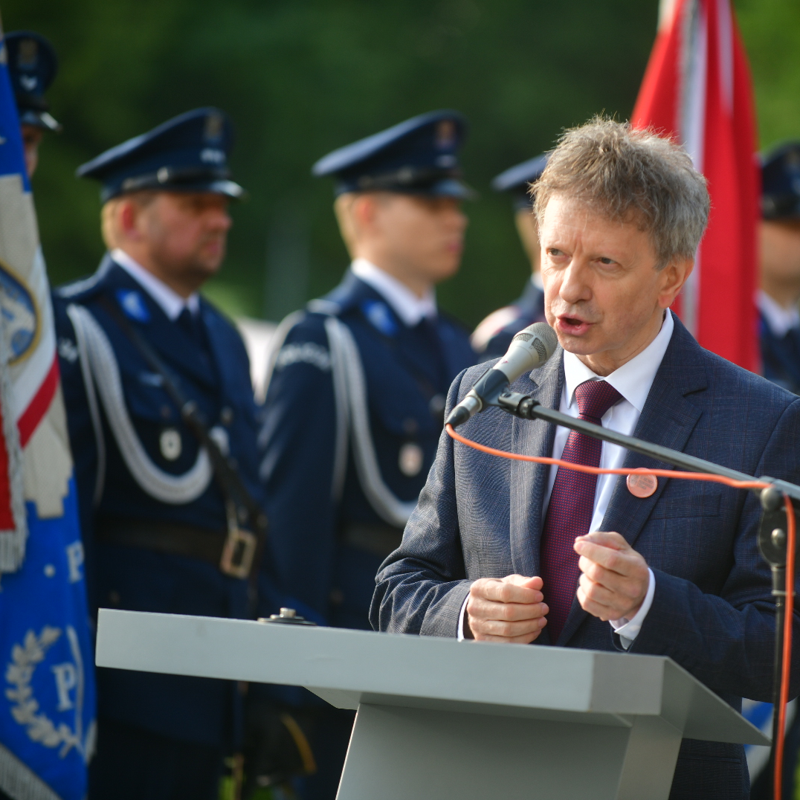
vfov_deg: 6.8
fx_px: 6694
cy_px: 400
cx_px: 520
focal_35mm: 256
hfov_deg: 6.8
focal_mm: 200
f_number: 2.8
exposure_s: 1/500
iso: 110
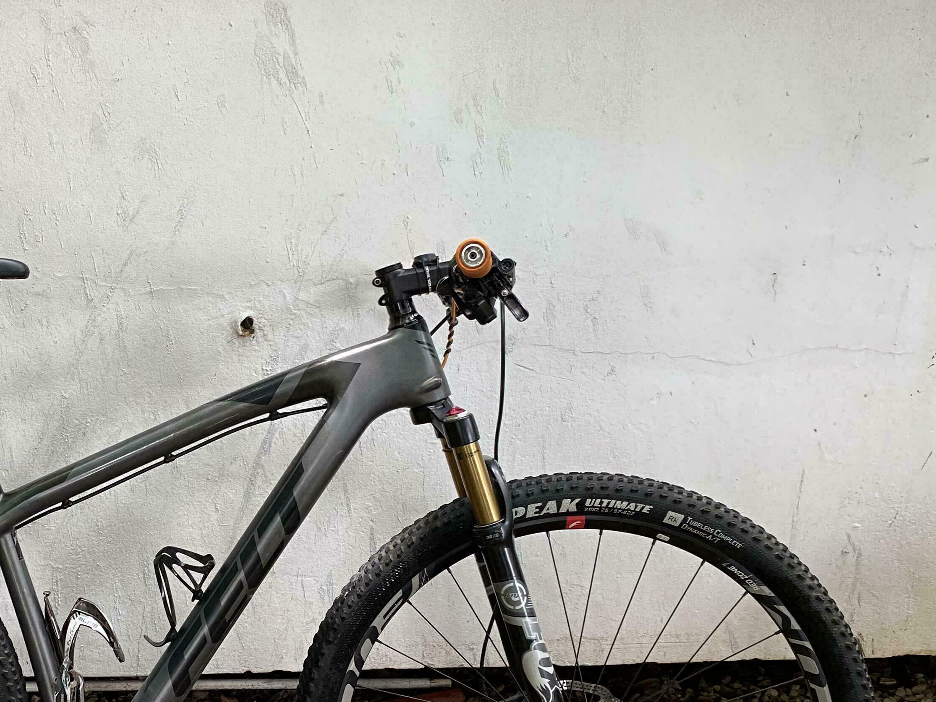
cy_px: 490
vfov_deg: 30.6
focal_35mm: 47
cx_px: 167
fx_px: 1271
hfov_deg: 38.7
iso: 200
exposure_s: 1/60
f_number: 1.8
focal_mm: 4.25
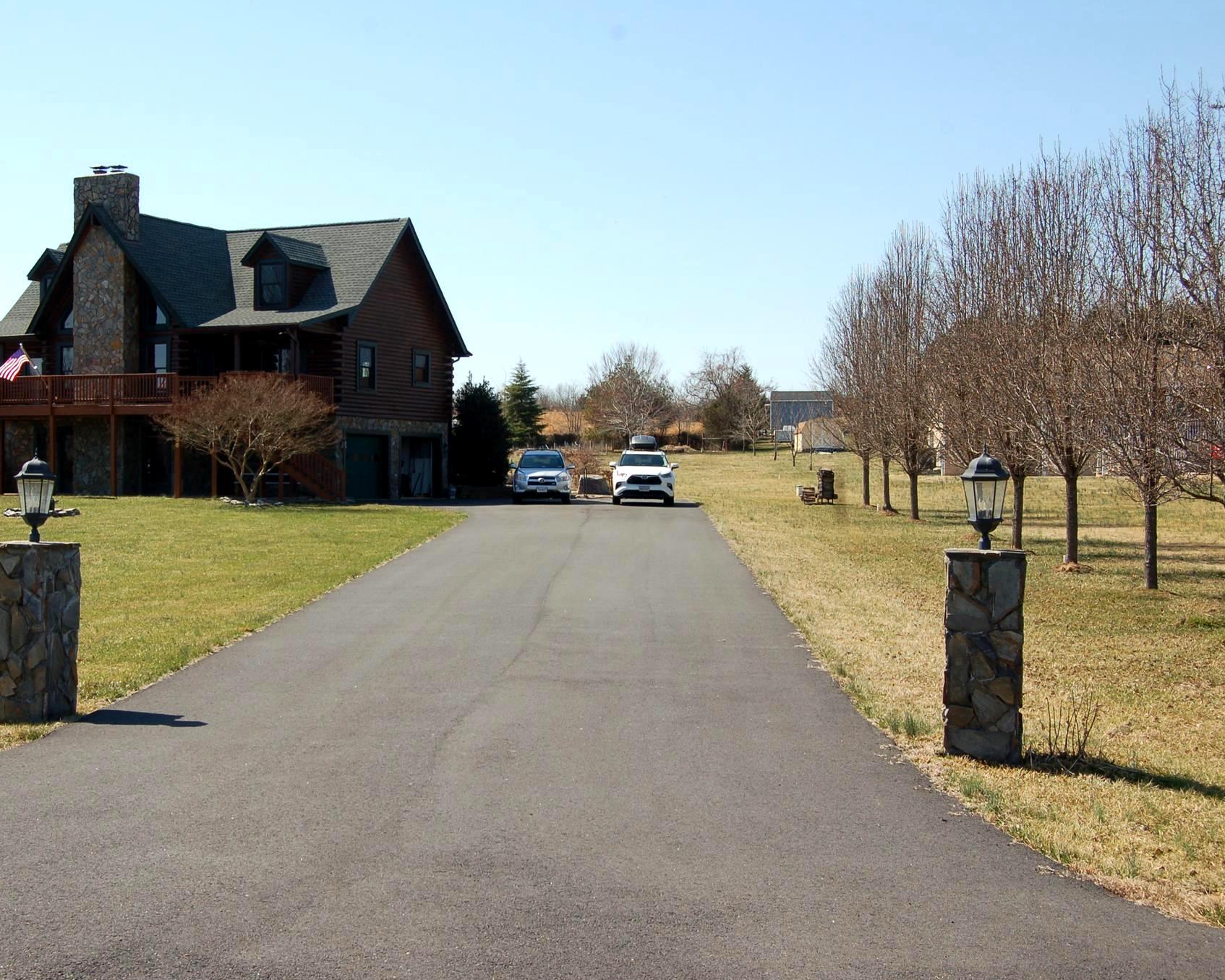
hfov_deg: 36.6
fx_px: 1849
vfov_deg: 29.7
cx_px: 503
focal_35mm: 51
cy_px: 491
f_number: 9
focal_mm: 30
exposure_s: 1/320
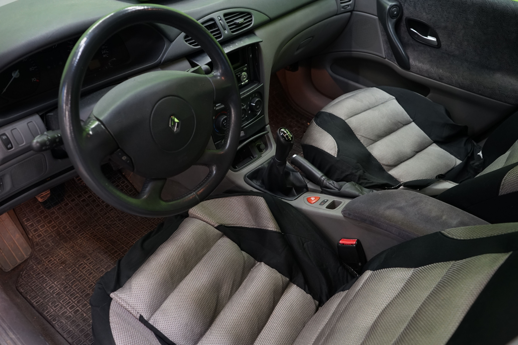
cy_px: 172
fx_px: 446
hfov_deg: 60.3
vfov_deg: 42.3
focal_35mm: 31
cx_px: 259
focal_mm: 31
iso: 1000
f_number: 5
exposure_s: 1/20
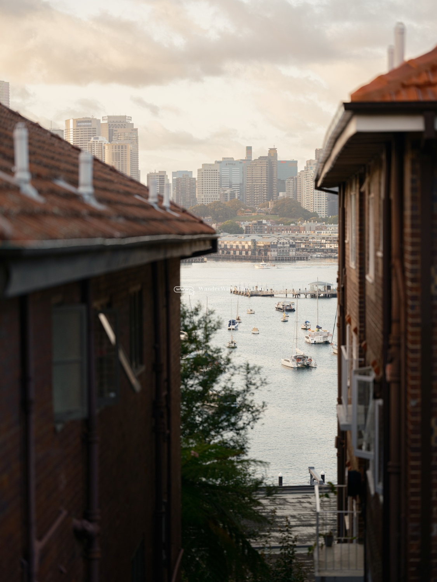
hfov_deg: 17.0
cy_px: 291
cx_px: 218
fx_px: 1464
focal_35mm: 87
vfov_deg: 22.5
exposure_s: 1/200
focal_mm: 110
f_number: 2
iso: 640
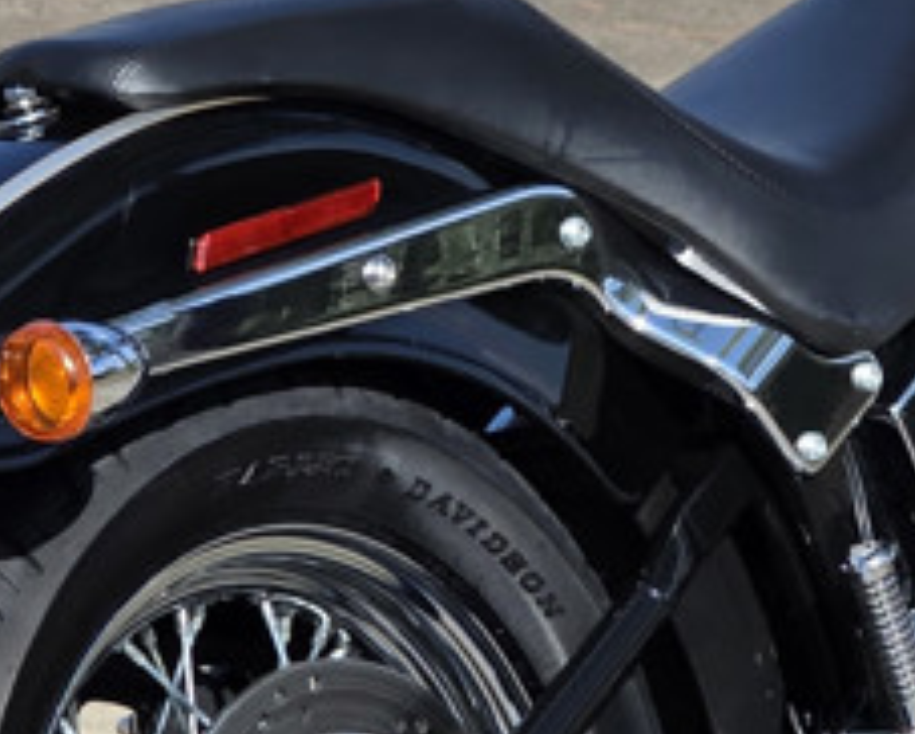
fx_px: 8565
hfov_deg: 6.1
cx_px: 679
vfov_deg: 4.9
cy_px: 137
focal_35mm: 316
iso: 50
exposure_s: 1/2021
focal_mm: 7.9
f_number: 2.4
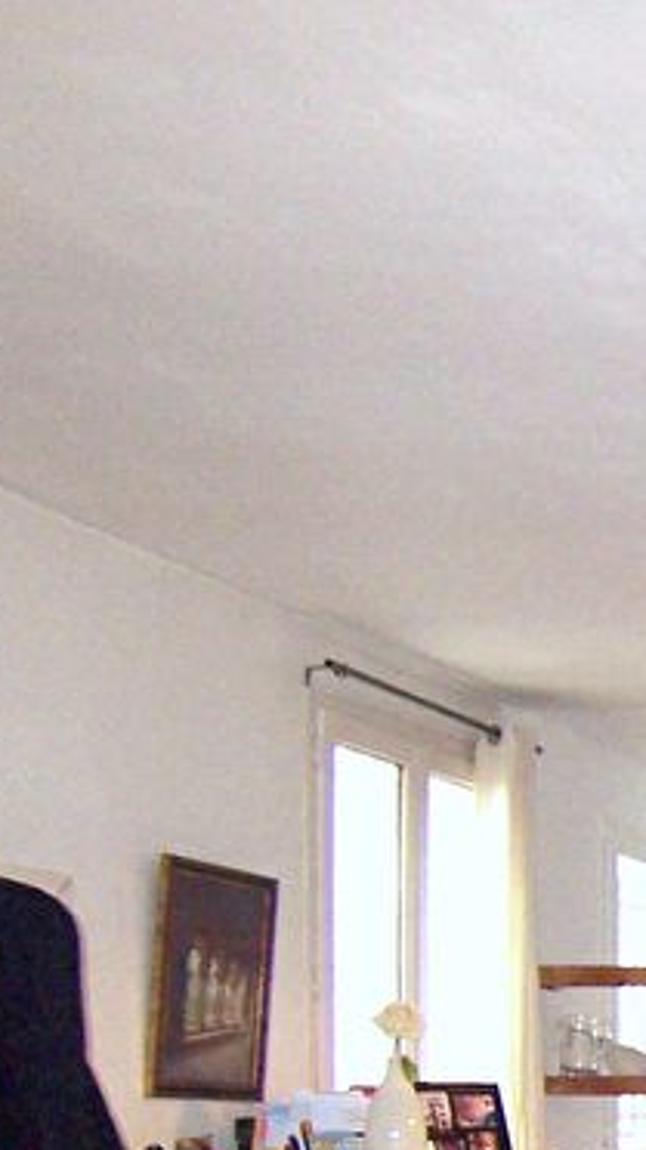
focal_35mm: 69
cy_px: 1138
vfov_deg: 28.7
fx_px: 2103
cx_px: 1289
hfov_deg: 14.5
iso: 200
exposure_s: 1/30
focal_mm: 3.8
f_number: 2.8
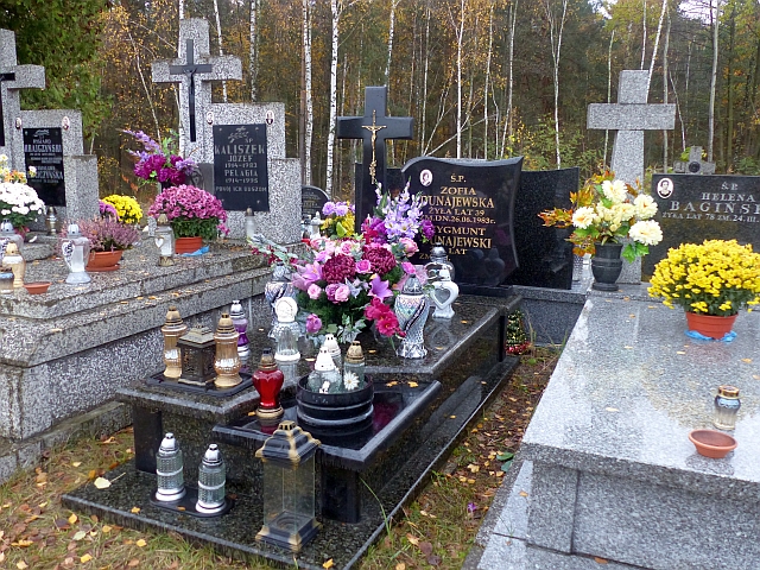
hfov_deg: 60.0
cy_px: 285
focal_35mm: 30
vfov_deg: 46.8
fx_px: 659
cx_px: 380
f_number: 2.8
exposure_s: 1/60
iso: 320
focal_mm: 5.4
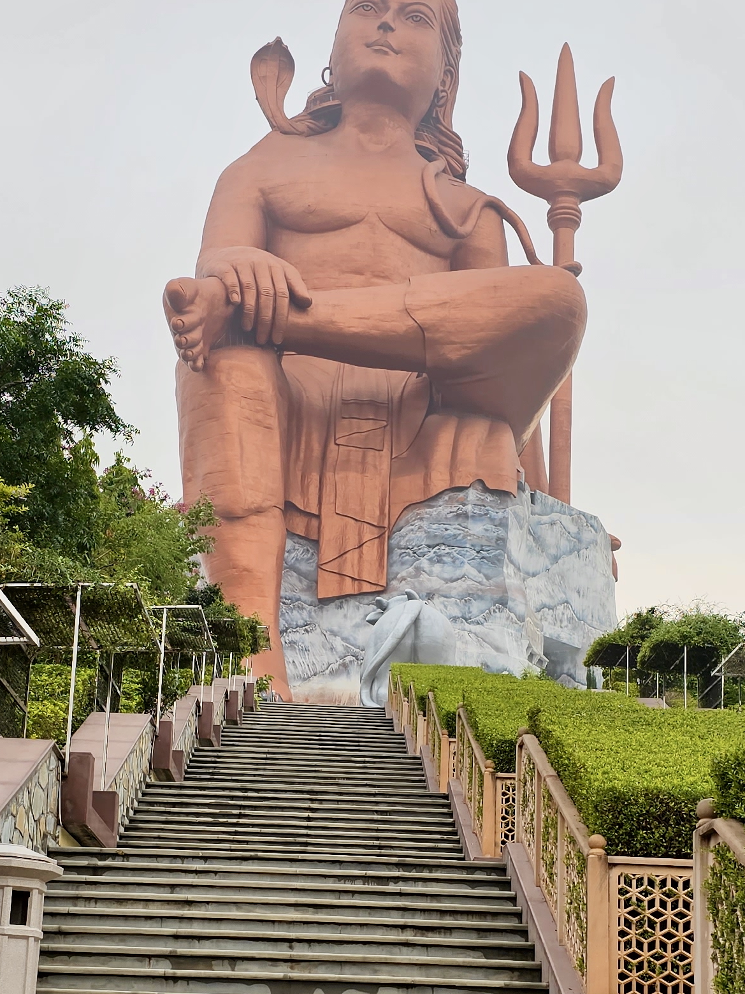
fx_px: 1693
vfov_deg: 32.0
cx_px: 393
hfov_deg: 24.8
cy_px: 758
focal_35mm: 59
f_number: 1.7
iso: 20
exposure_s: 1/180
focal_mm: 6.3
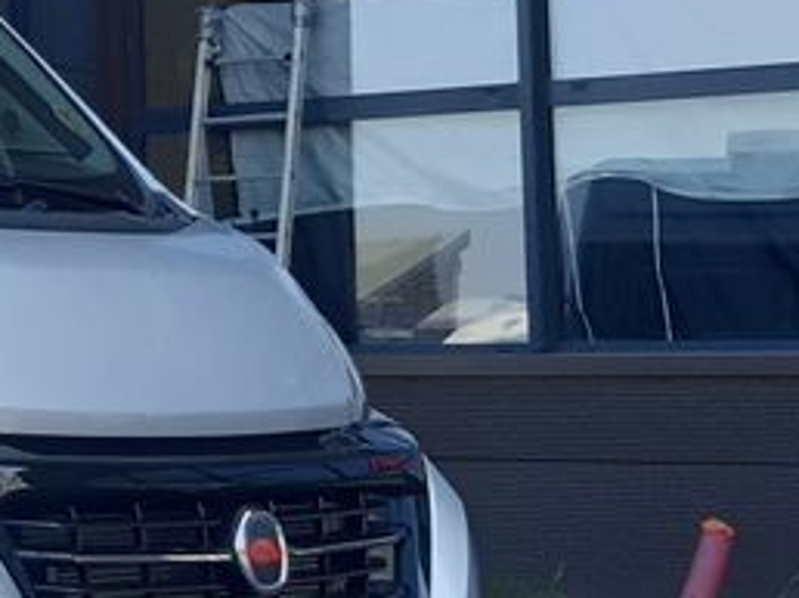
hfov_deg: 13.6
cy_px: 56
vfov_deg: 11.4
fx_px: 2975
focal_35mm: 129
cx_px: -672
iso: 80
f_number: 1.7
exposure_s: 1/986
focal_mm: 3.92
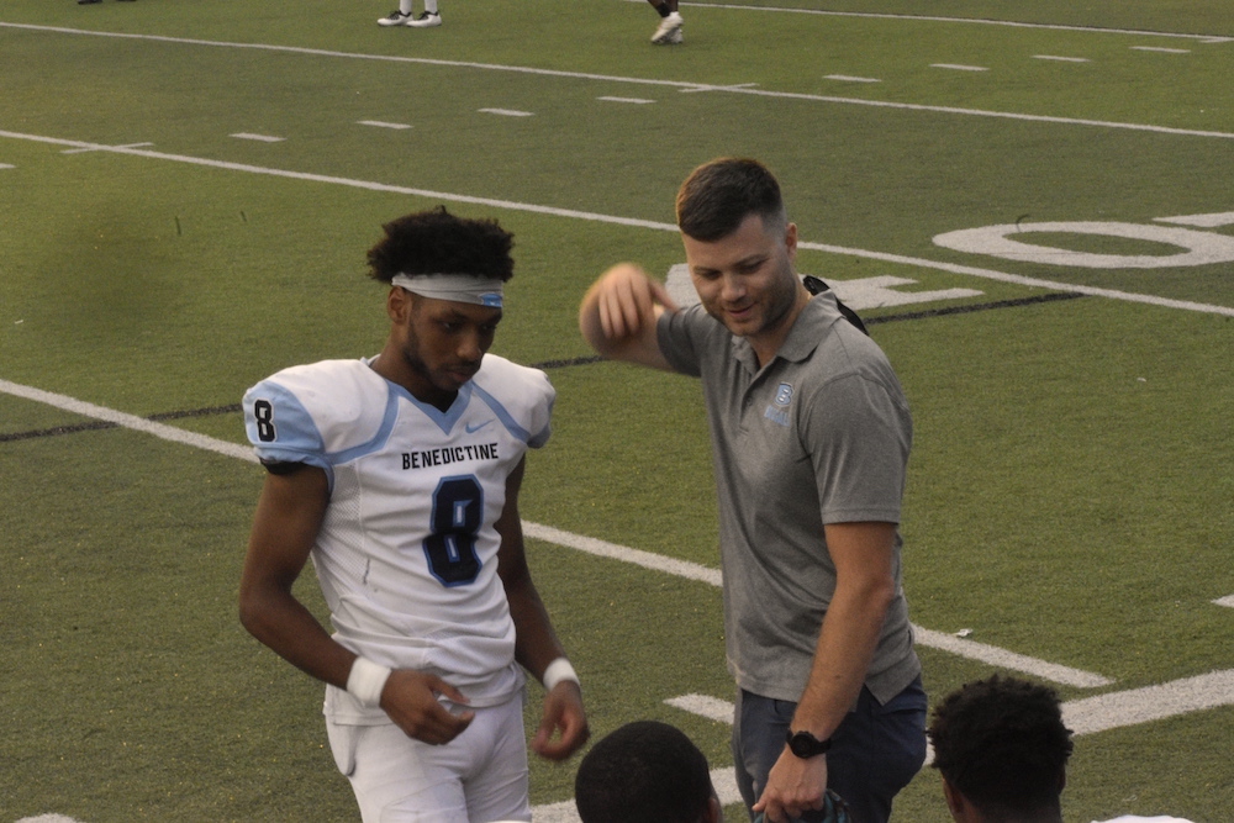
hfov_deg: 16.7
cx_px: 617
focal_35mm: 123
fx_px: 4216
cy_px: 412
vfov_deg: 11.1
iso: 3200
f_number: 4.8
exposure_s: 1/60
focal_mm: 82
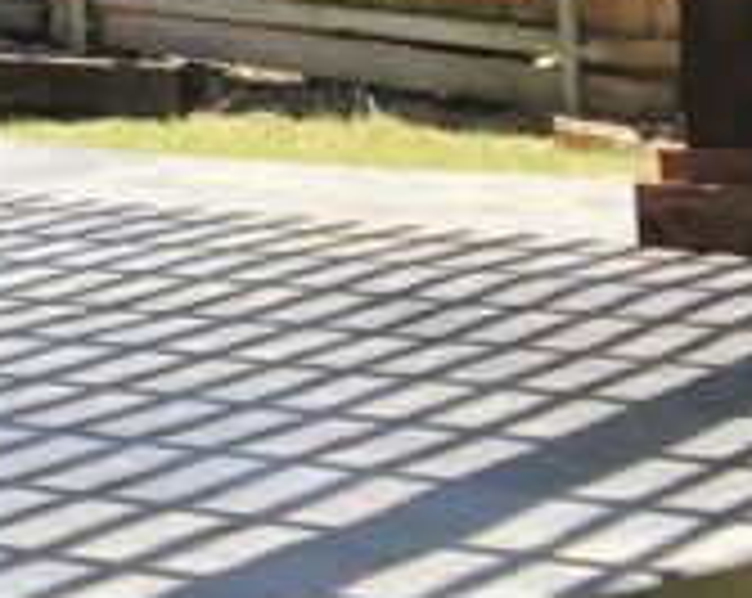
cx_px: -779
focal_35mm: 174
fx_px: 3866
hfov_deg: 10.2
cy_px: -499
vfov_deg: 8.5
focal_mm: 4.15
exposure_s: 1/442
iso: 25
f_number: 2.2
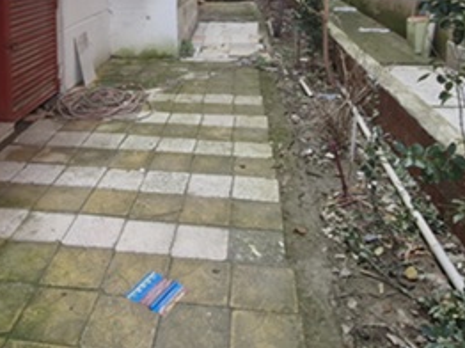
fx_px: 456
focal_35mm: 34
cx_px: 176
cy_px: 15
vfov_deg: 38.0
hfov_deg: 53.4
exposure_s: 1/100
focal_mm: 1.74
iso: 50
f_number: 2.2
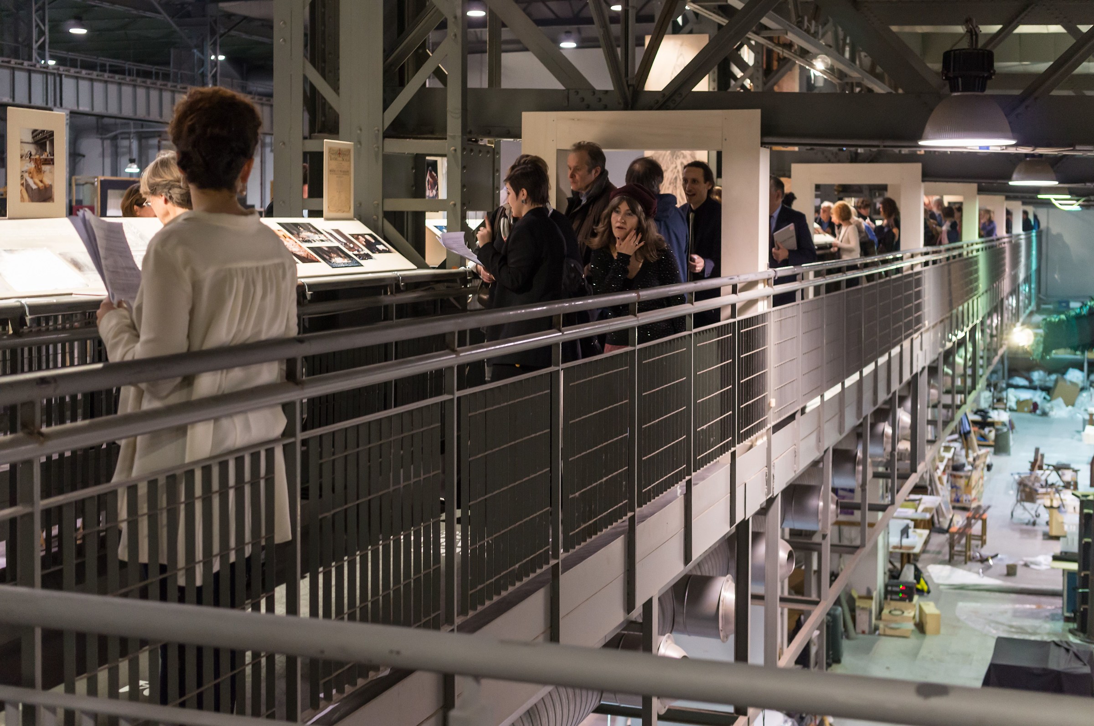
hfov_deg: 43.7
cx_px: 547
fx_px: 1366
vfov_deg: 29.8
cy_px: 363
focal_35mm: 45
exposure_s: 1/60
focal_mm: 30
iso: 1250
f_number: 2.8
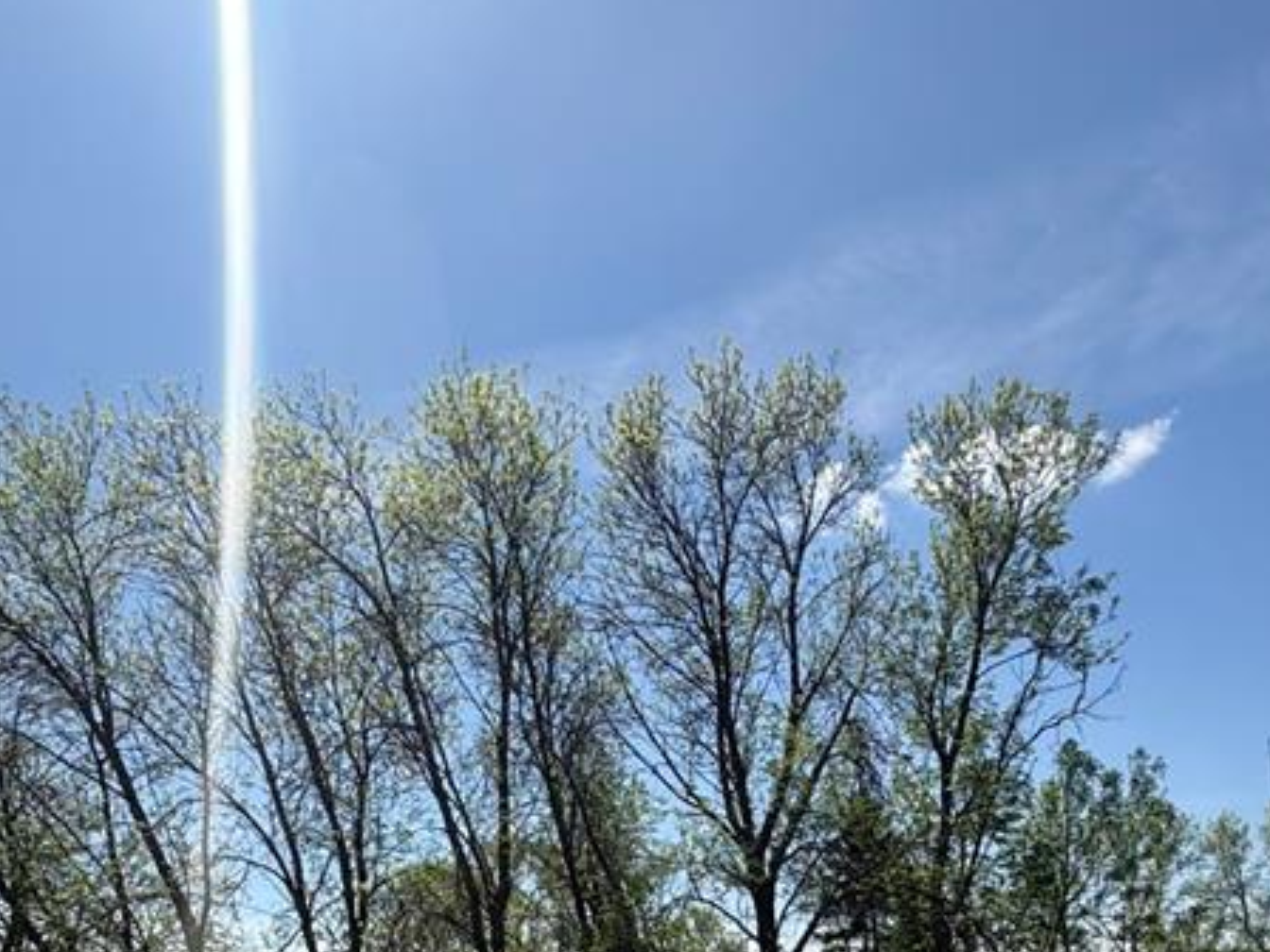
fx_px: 1174
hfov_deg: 56.3
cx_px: 493
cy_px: 890
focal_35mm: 32
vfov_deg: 40.2
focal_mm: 2.22
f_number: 2.2
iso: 40
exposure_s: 1/1880
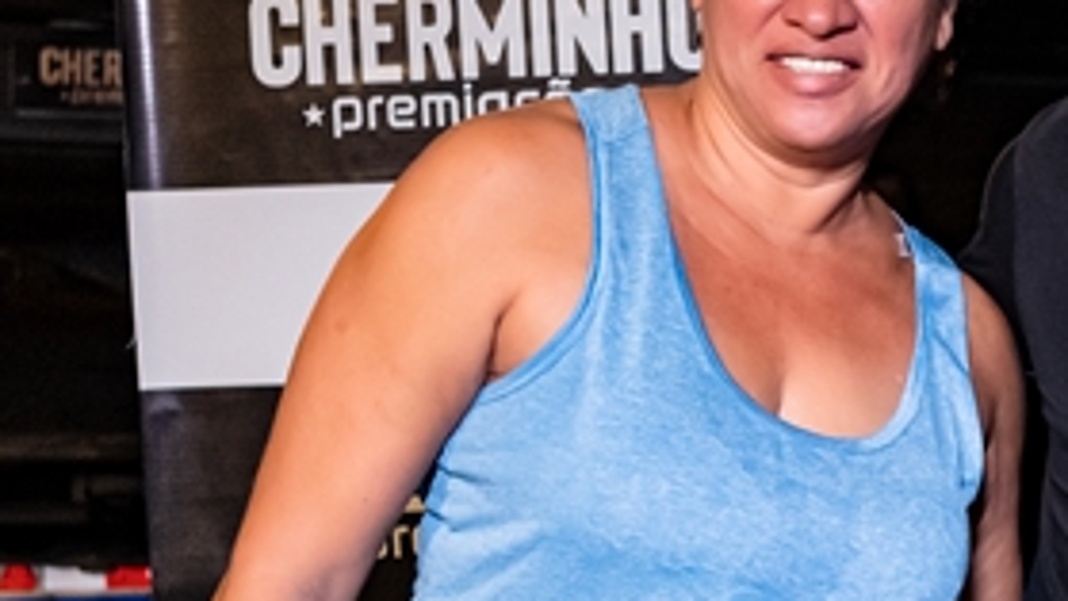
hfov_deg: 20.3
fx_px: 2832
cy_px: 440
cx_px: 1200
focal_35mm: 100
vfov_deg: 12.1
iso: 2500
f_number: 2.8
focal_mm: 24
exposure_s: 1/250
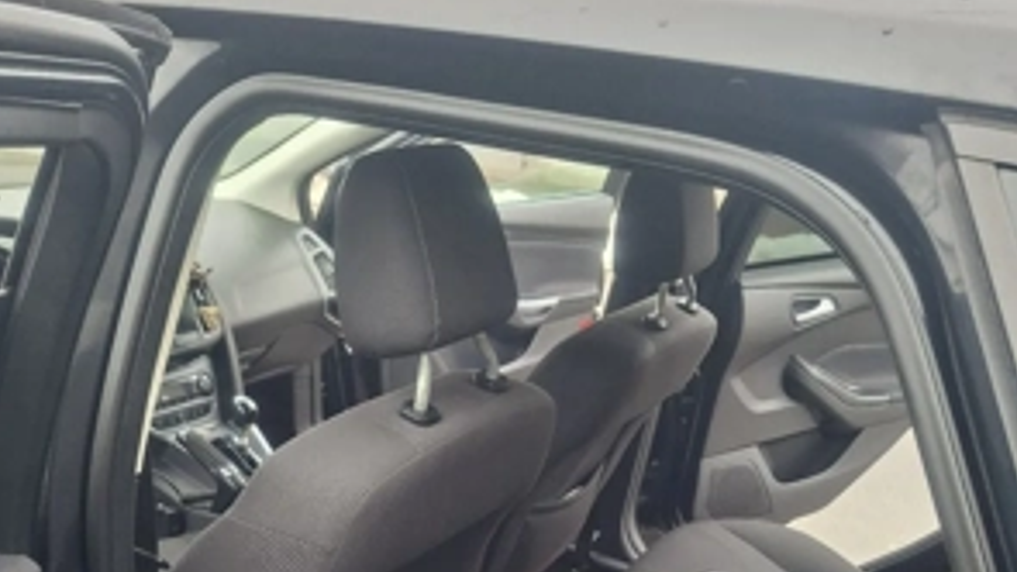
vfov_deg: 31.4
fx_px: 917
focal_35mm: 34
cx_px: 503
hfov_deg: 58.0
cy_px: 603
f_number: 1.8
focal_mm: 5.54
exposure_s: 1/100
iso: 200
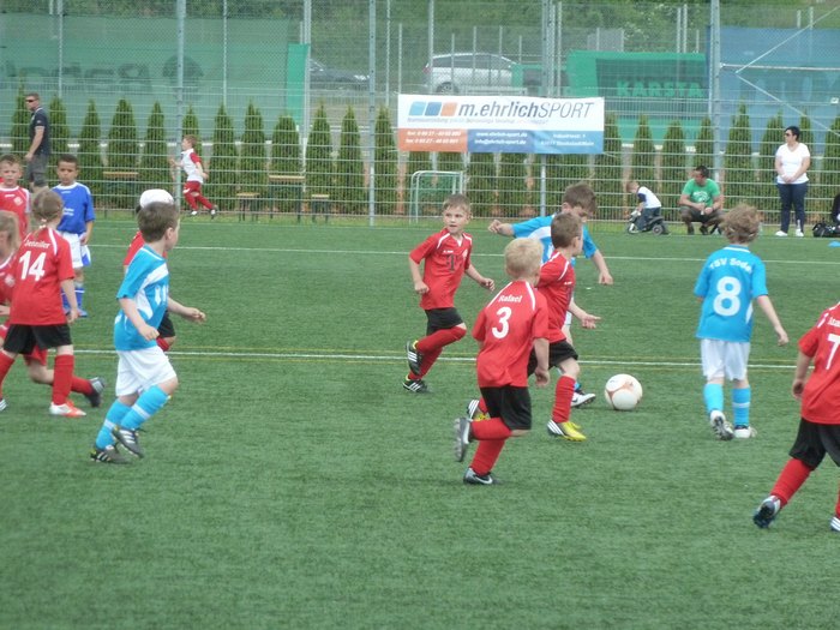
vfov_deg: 5.0
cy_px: 315
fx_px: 7280
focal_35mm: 300
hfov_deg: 6.6
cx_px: 420
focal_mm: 49.2
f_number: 4.9
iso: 400
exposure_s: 1/250
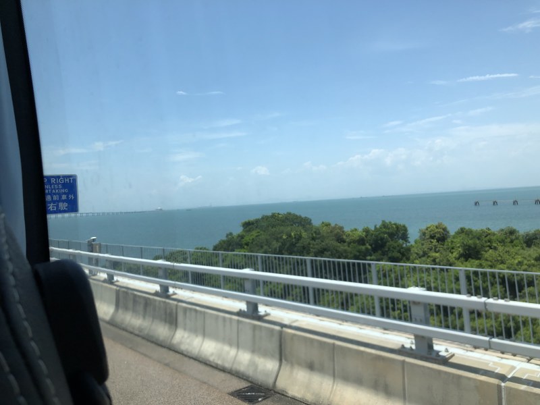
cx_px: 270
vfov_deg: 49.7
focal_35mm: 28
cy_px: 202
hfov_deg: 63.4
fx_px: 437
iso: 20
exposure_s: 1/2183
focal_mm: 4
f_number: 1.8
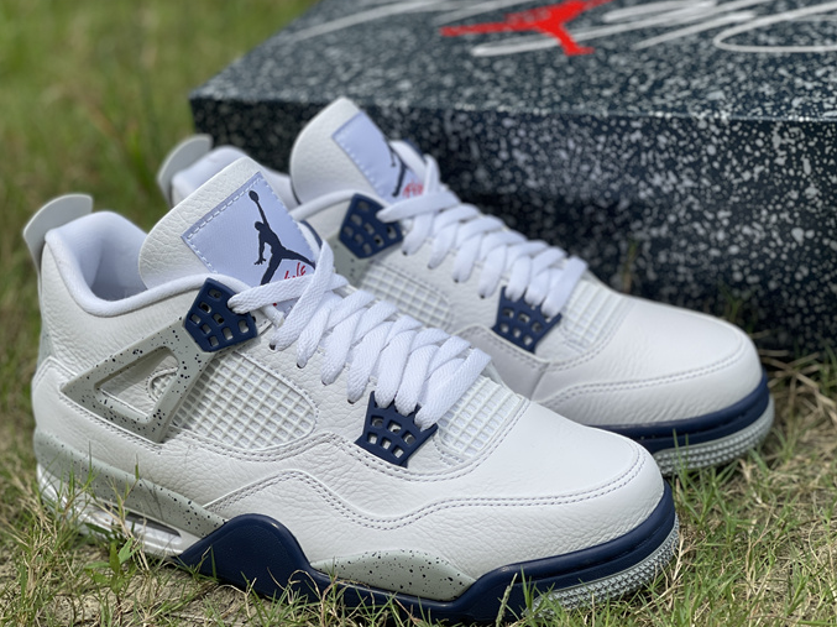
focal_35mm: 70
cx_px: 444
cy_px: 337
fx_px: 1692
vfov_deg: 21.0
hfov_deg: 27.8
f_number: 2.2
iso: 32
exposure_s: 1/1597
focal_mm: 7.5
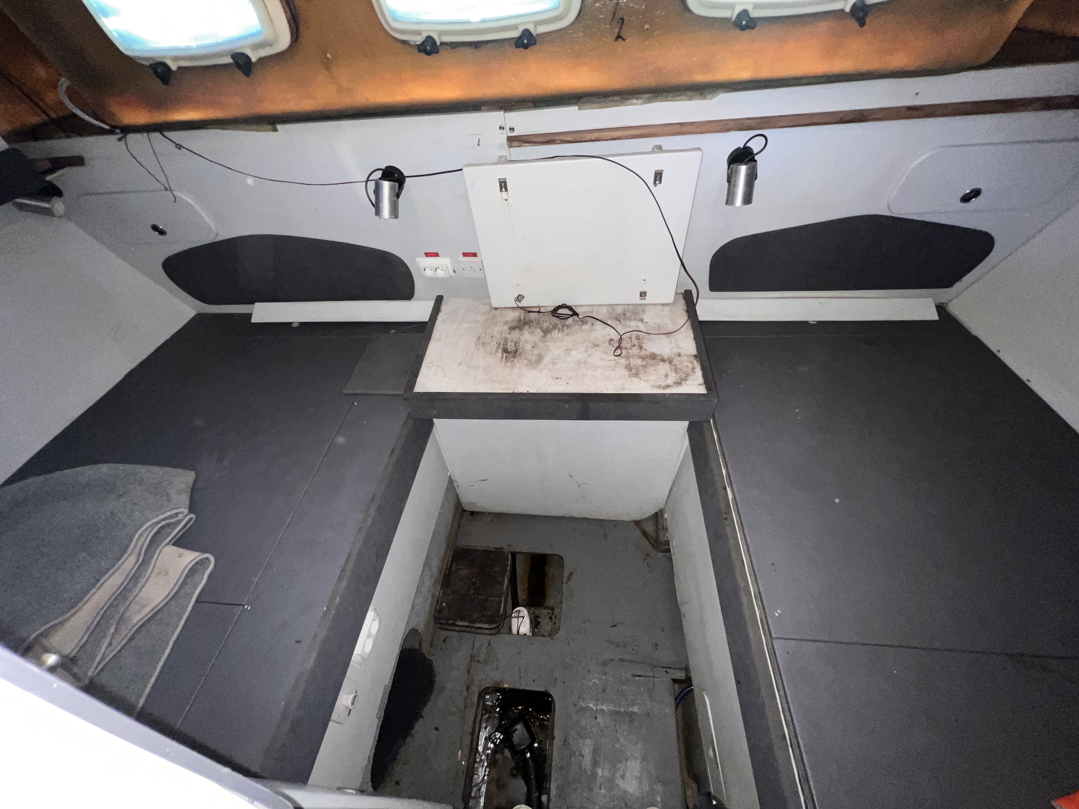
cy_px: 404
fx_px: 405
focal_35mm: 13
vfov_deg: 89.9
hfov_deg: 106.2
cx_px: 540
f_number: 1.8
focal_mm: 1.57
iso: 160
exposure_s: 1/41
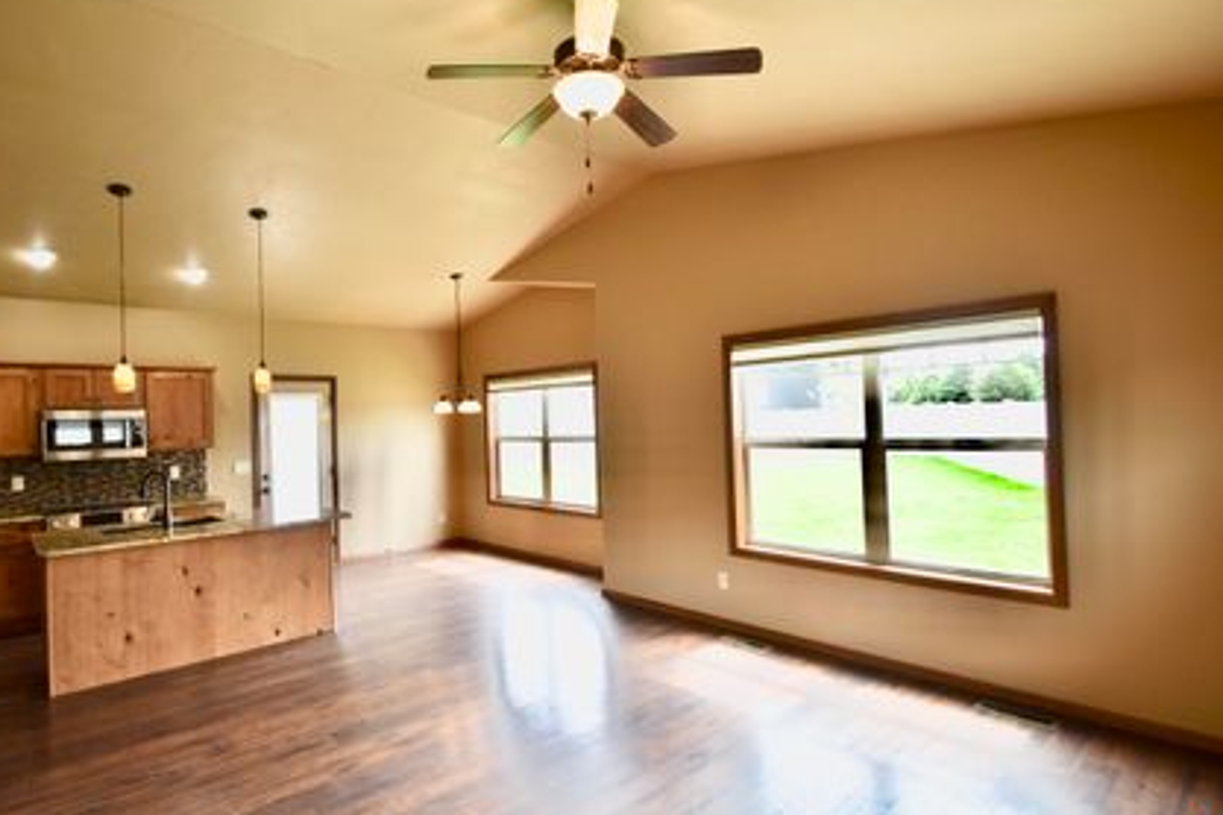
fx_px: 611
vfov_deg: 67.4
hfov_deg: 89.2
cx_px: 507
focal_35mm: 18
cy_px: 397
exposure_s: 1/30
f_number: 5
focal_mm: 10
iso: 100
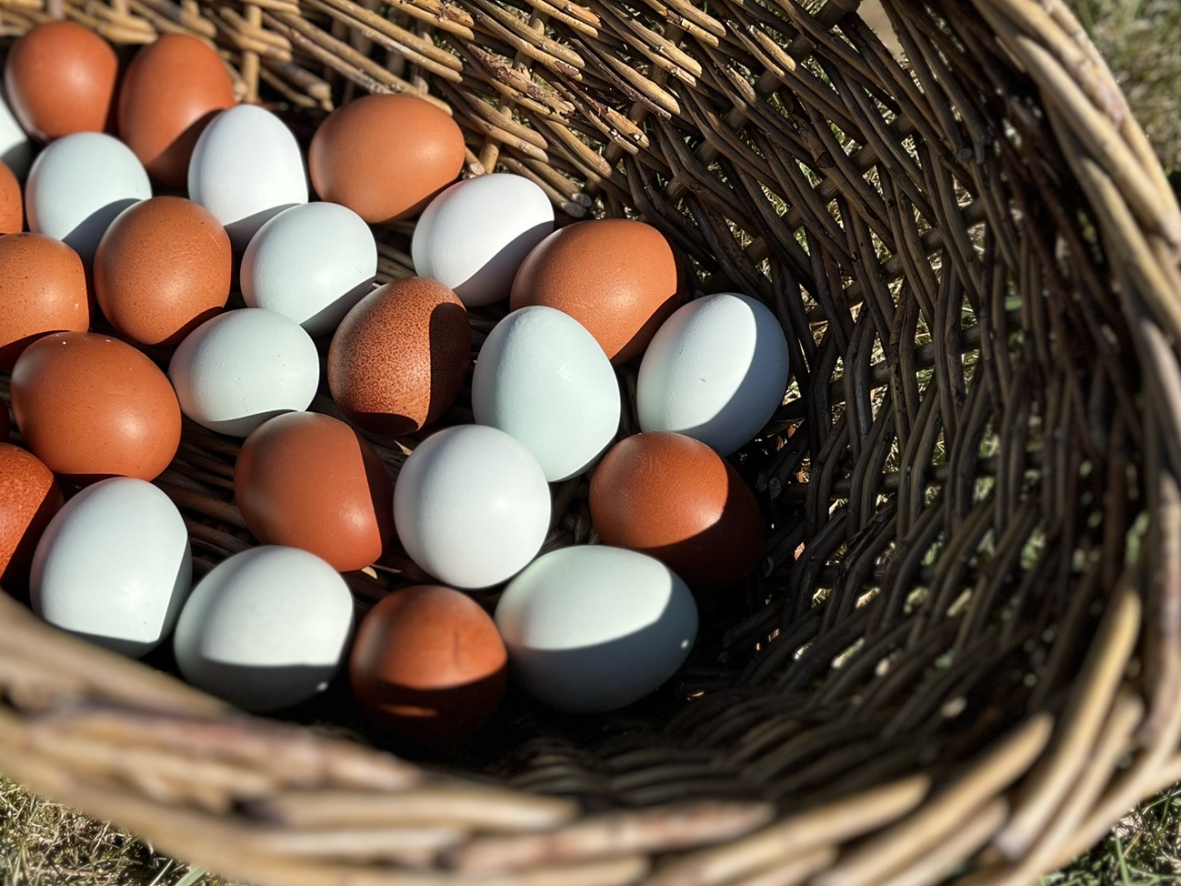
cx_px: 345
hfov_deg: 44.7
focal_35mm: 41
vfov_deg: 34.9
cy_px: 330
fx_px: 1399
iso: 50
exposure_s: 1/8696
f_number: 1.5
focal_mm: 5.7
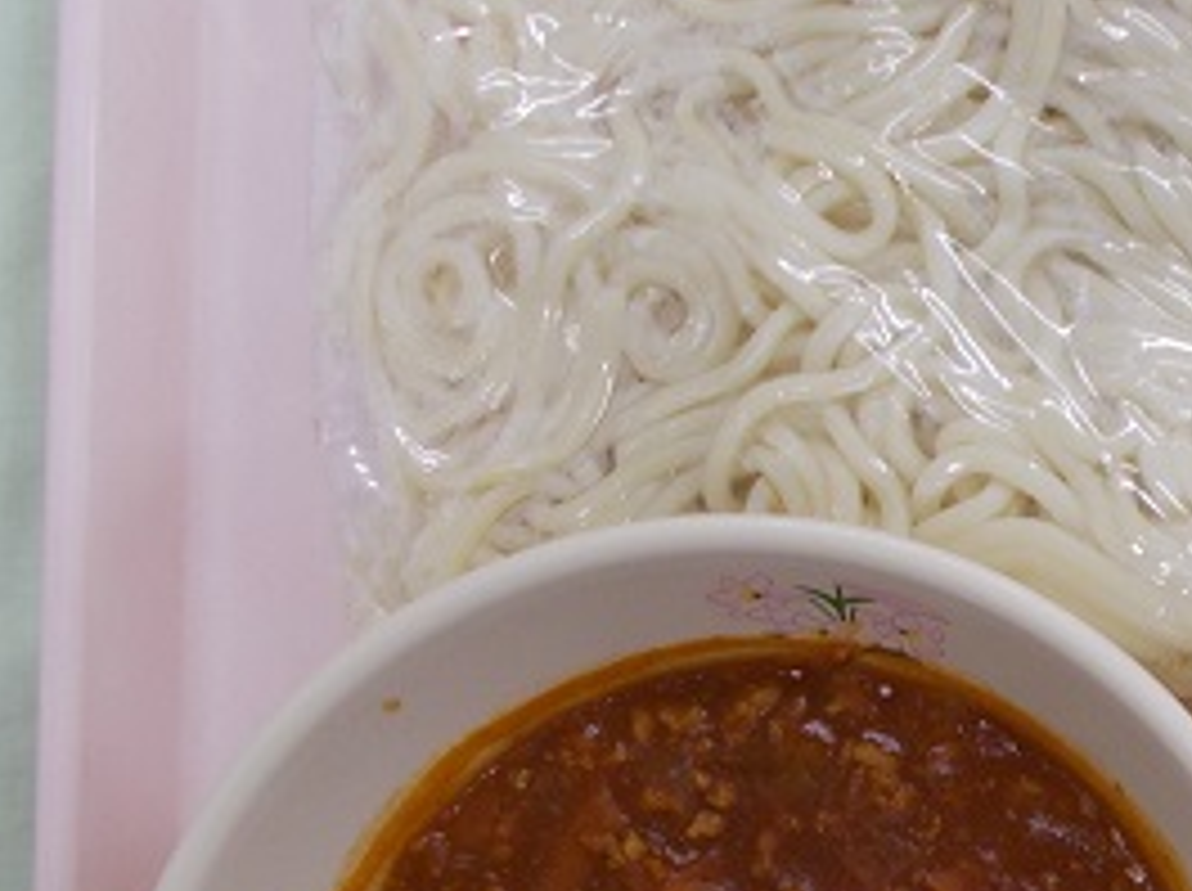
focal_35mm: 68
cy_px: 758
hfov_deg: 26.1
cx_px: 1363
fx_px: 2338
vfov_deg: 21.2
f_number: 3.2
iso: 80
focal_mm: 4.6
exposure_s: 1/30
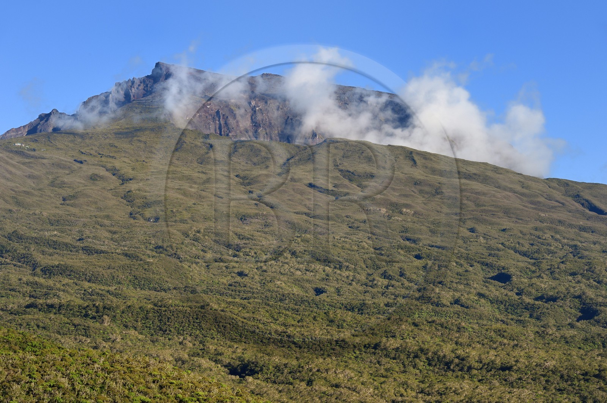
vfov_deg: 9.4
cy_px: 202
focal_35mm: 145
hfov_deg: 14.2
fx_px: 2443
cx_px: 304
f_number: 14
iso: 400
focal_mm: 145
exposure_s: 1/400
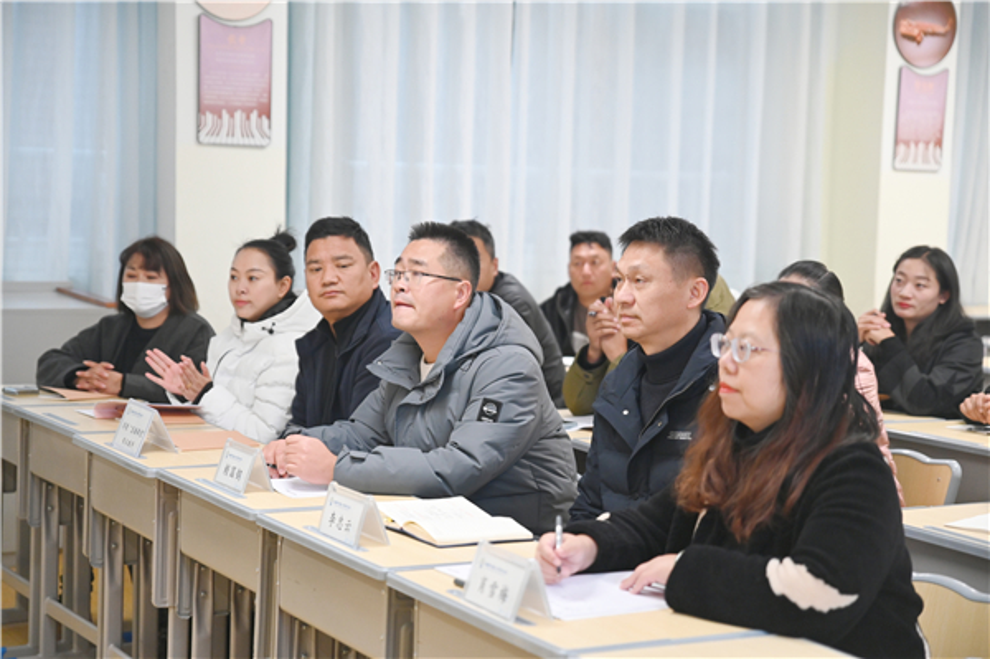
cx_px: 495
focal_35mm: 70
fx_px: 1923
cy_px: 330
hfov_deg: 28.9
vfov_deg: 19.4
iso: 2200
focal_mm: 70
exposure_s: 1/250
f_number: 2.8
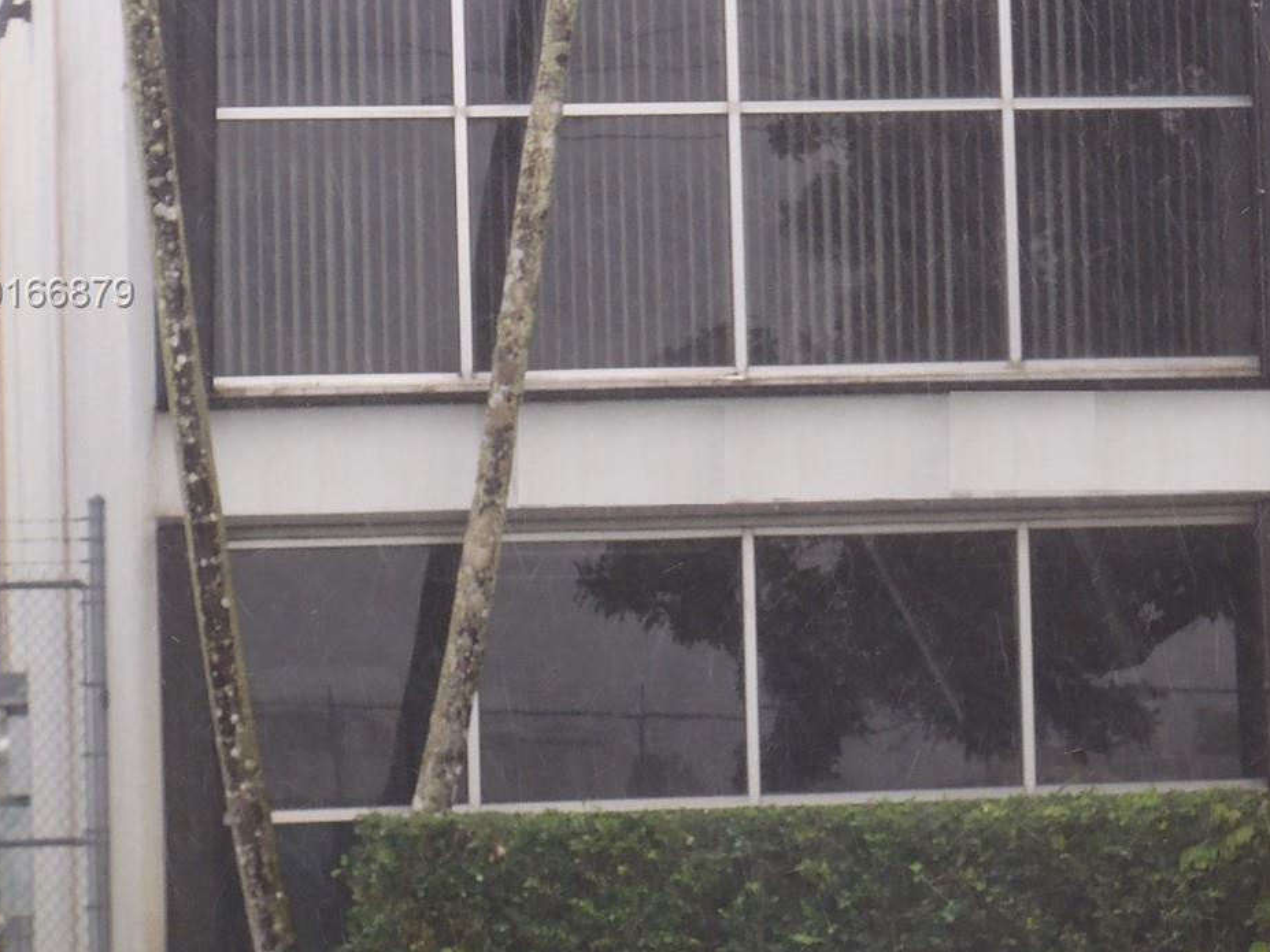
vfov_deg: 8.4
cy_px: 295
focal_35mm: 176
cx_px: 1021
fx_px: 6456
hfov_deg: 11.2
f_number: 5.1
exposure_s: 1/100
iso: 100
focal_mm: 18.2
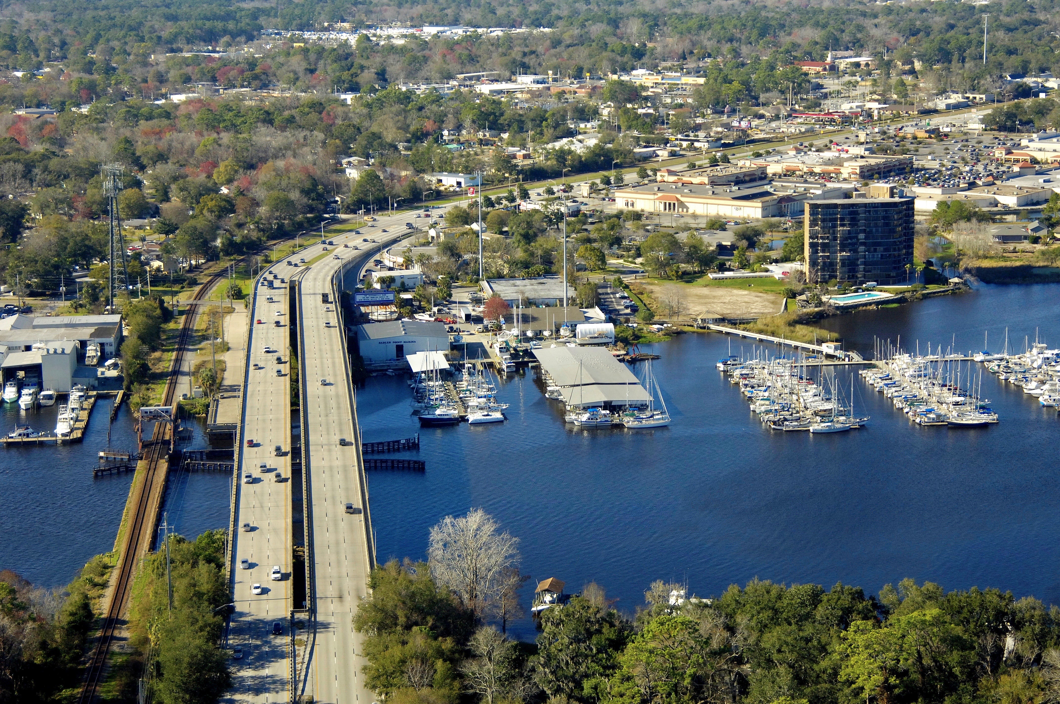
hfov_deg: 27.0
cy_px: 352
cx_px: 530
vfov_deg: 18.1
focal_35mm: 75
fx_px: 2206
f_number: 6
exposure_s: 1/1000
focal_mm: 50
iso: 400
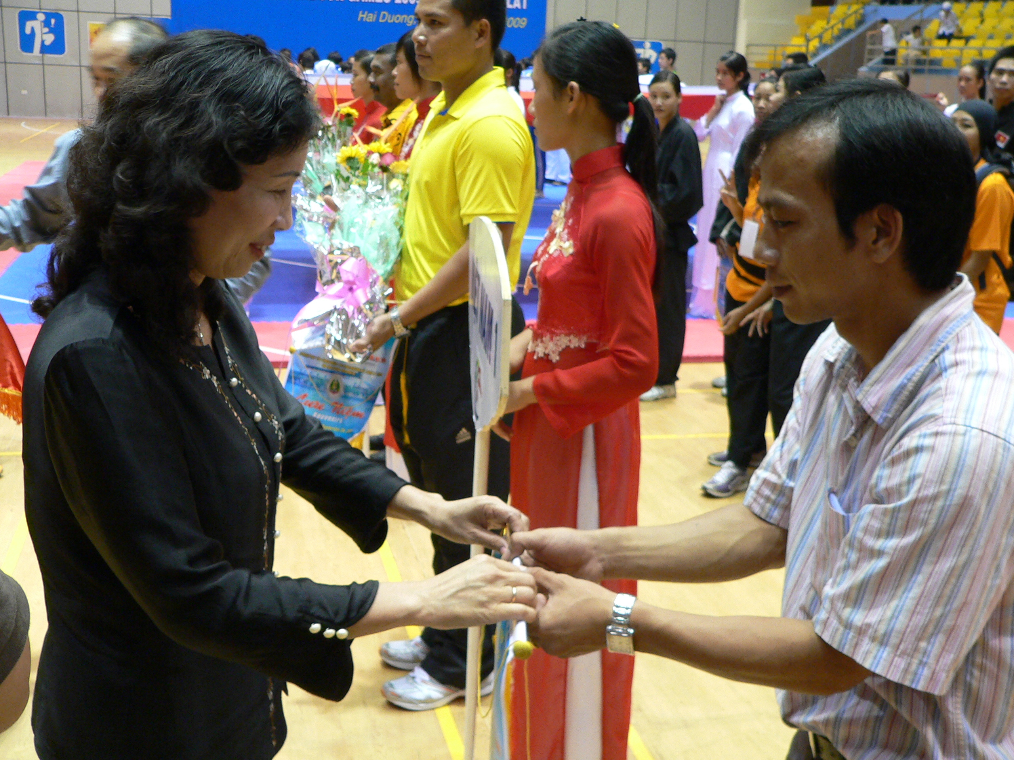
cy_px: 380
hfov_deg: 45.8
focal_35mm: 41
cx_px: 507
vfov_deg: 35.1
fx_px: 1201
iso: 200
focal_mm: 6.9
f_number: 2.8
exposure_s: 1/40
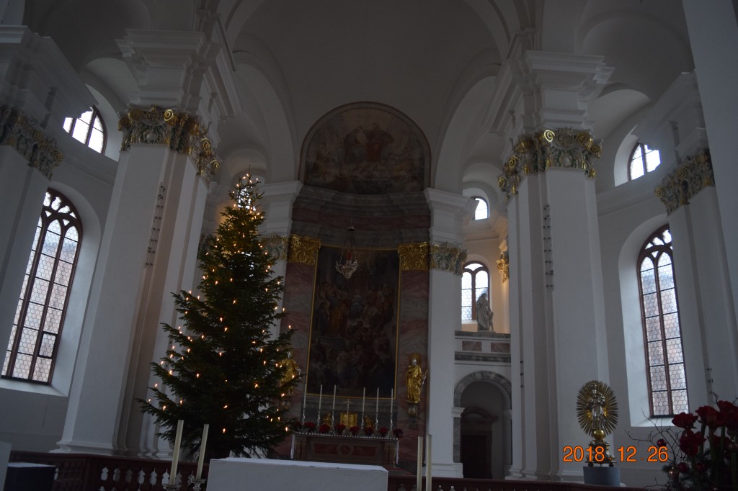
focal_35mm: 27
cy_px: 246
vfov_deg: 47.9
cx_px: 369
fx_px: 553
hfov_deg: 67.4
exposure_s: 1/60
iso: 1000
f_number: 3.5
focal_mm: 18
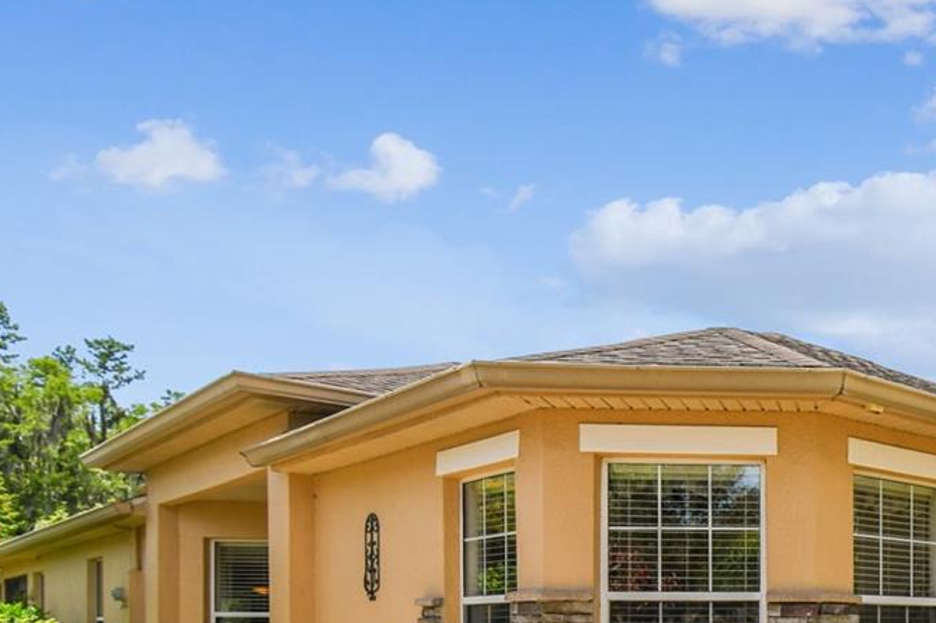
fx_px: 935
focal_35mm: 36
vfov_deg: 34.0
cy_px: 605
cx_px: 937
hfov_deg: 45.0
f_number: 7.1
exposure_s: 1/800
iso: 100
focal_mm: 10
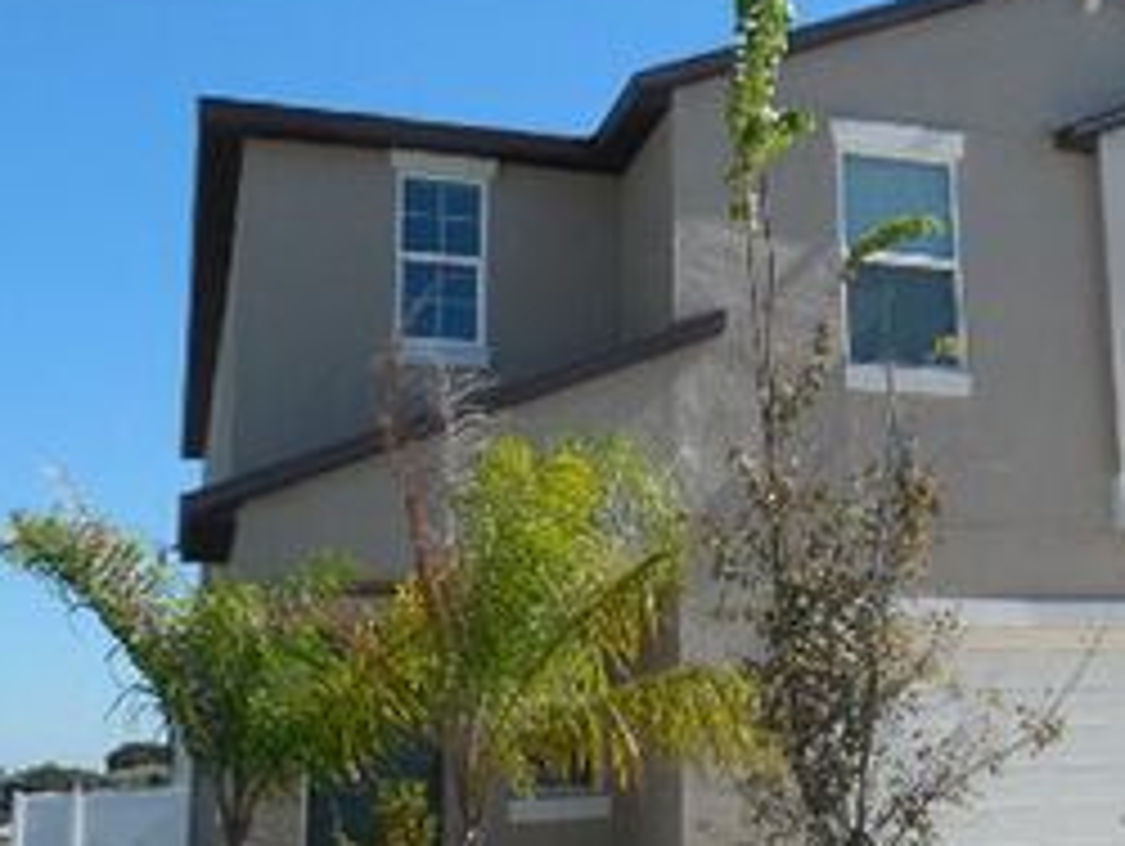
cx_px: 832
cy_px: 416
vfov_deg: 29.2
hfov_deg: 37.3
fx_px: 1627
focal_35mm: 50
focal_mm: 4.5
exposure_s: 1/1250
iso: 125
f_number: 3.3
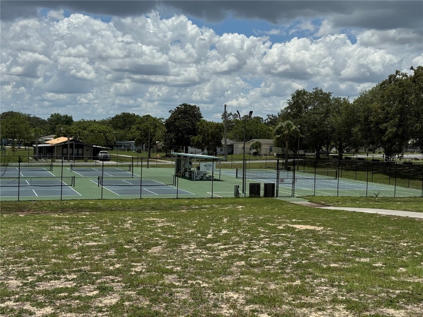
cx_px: 212
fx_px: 587
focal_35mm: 48
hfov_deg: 39.7
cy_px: 158
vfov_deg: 30.3
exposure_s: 1/9009
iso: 80
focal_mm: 6.76
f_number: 1.78
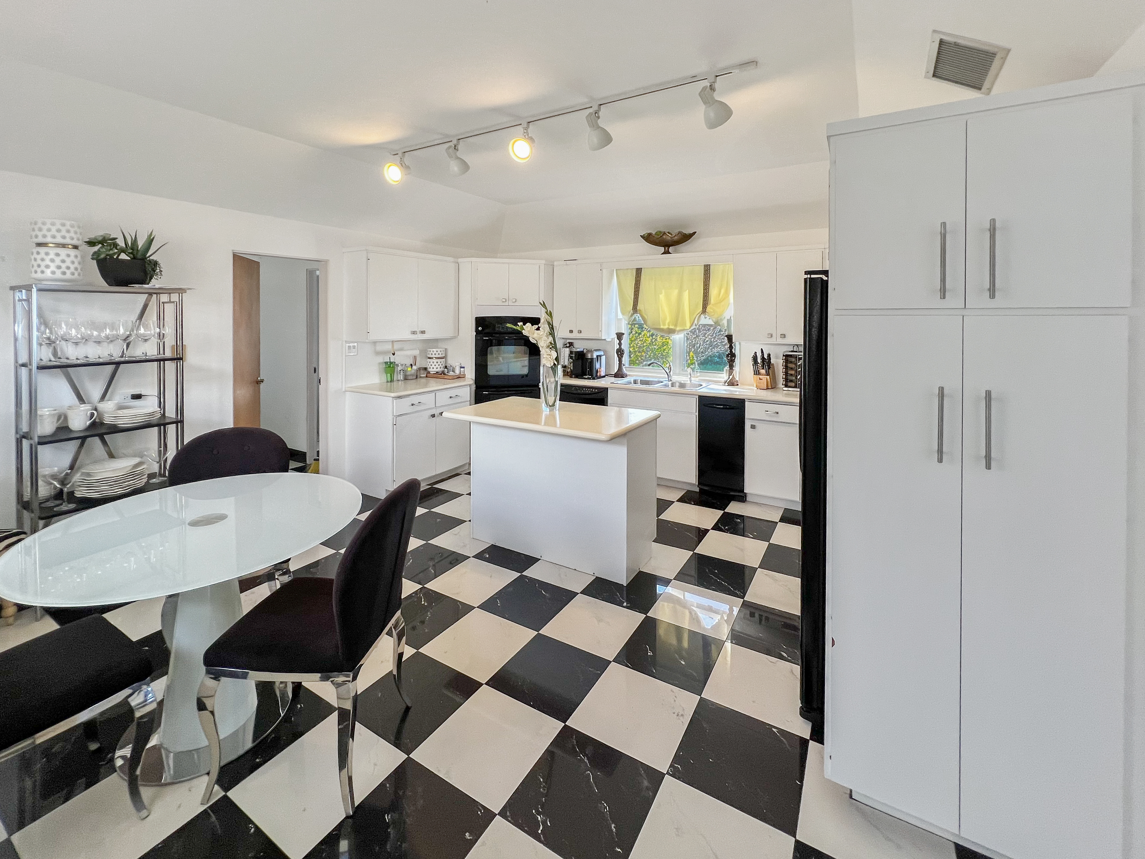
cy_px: 430
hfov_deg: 106.2
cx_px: 572
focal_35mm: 13
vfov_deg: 89.9
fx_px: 430
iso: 64
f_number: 1.8
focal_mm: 1.57
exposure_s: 1/120
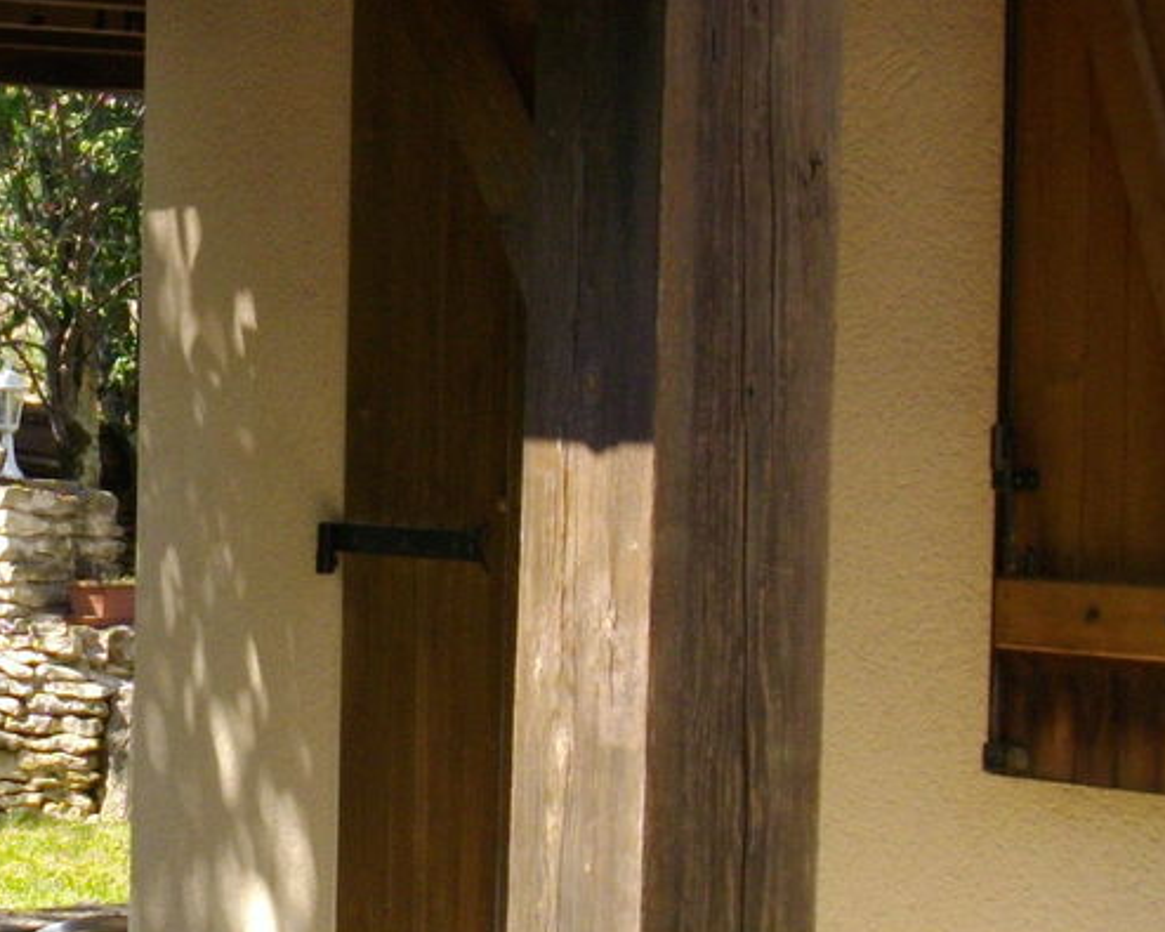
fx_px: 4033
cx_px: 14
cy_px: 467
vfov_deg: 13.2
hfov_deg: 16.1
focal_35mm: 117
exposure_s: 1/500
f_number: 2.8
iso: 100
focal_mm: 6.2
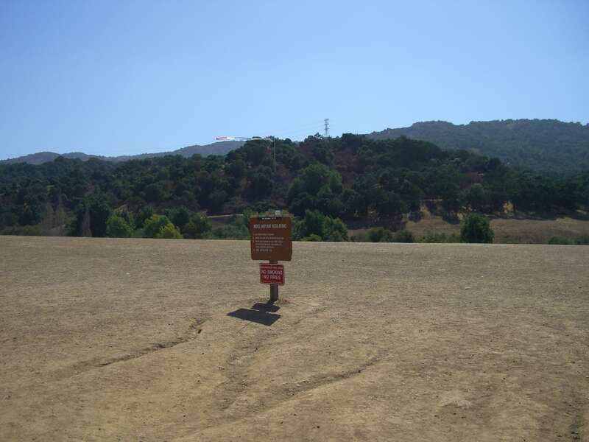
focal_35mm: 38
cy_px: 221
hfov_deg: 49.0
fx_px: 647
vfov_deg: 37.7
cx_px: 294
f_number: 5.6
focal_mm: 7.9
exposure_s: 1/500
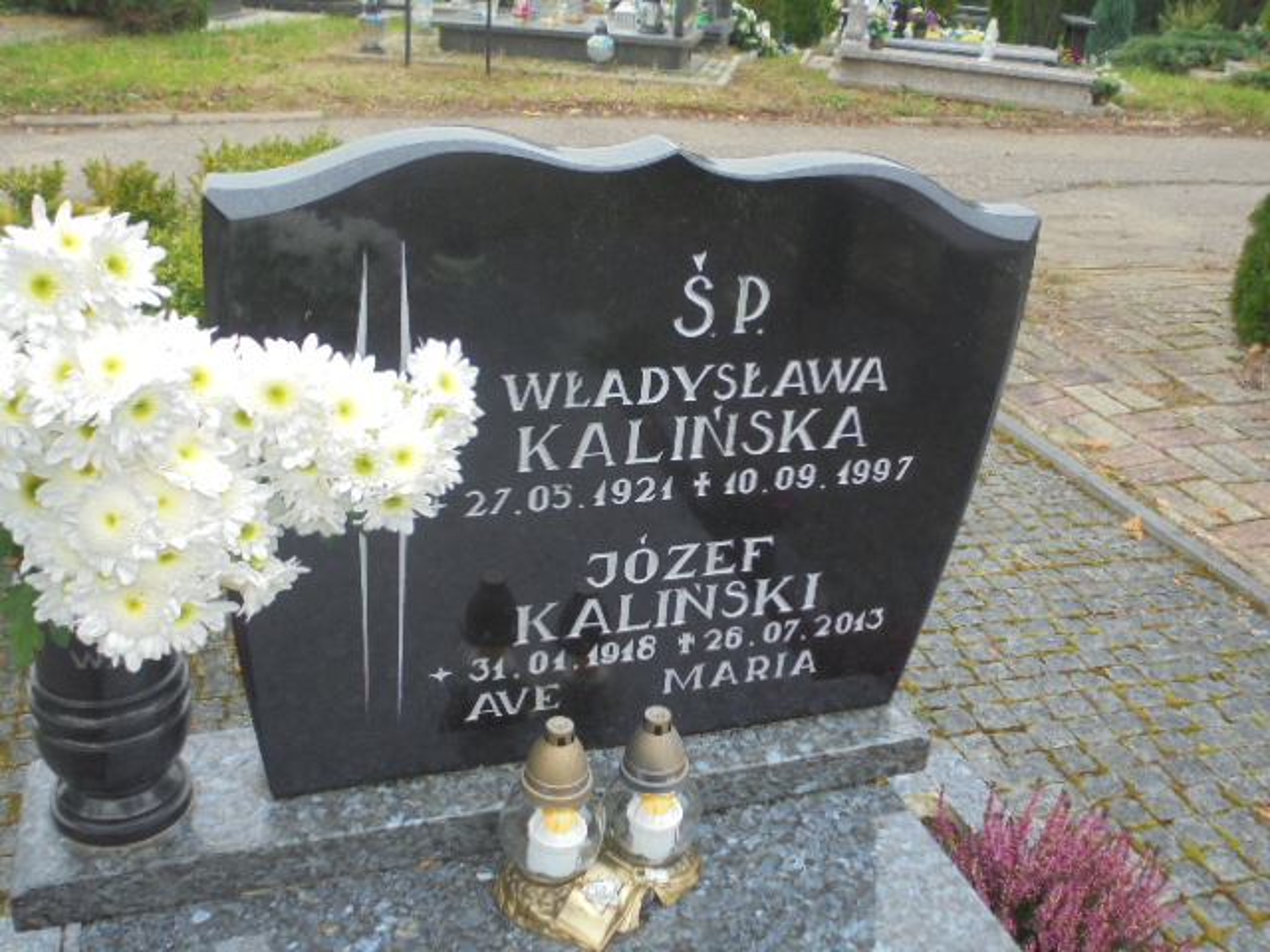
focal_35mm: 34
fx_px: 1247
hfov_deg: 54.0
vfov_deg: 41.8
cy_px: 476
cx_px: 635
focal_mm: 6.1
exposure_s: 1/80
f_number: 4
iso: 100
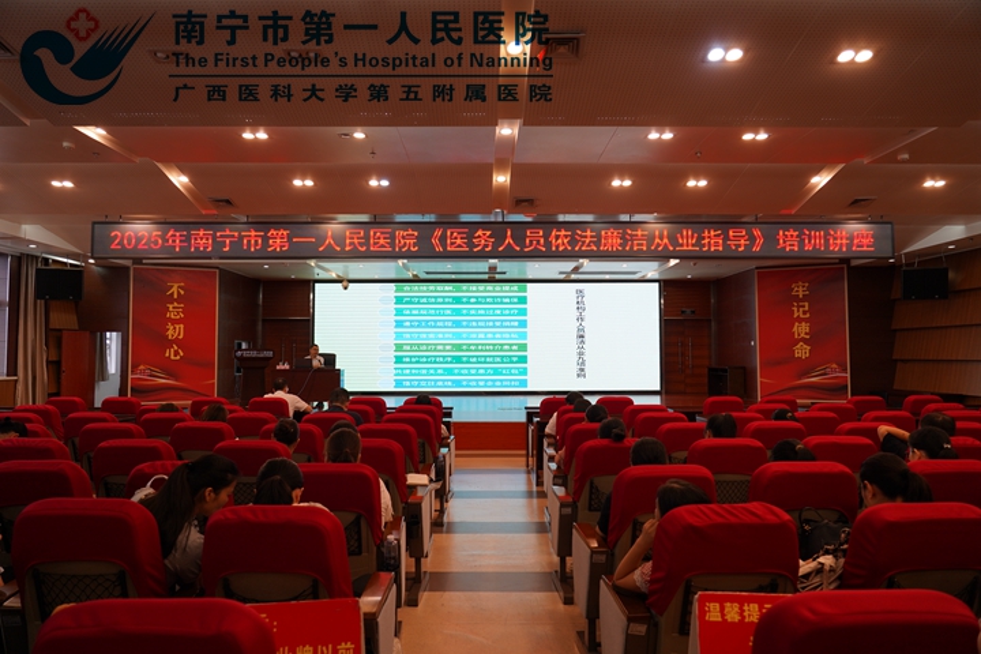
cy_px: 327
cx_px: 490
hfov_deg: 73.7
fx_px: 654
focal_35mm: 24
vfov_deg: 53.1
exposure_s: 1/50
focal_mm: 24
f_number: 4
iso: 250
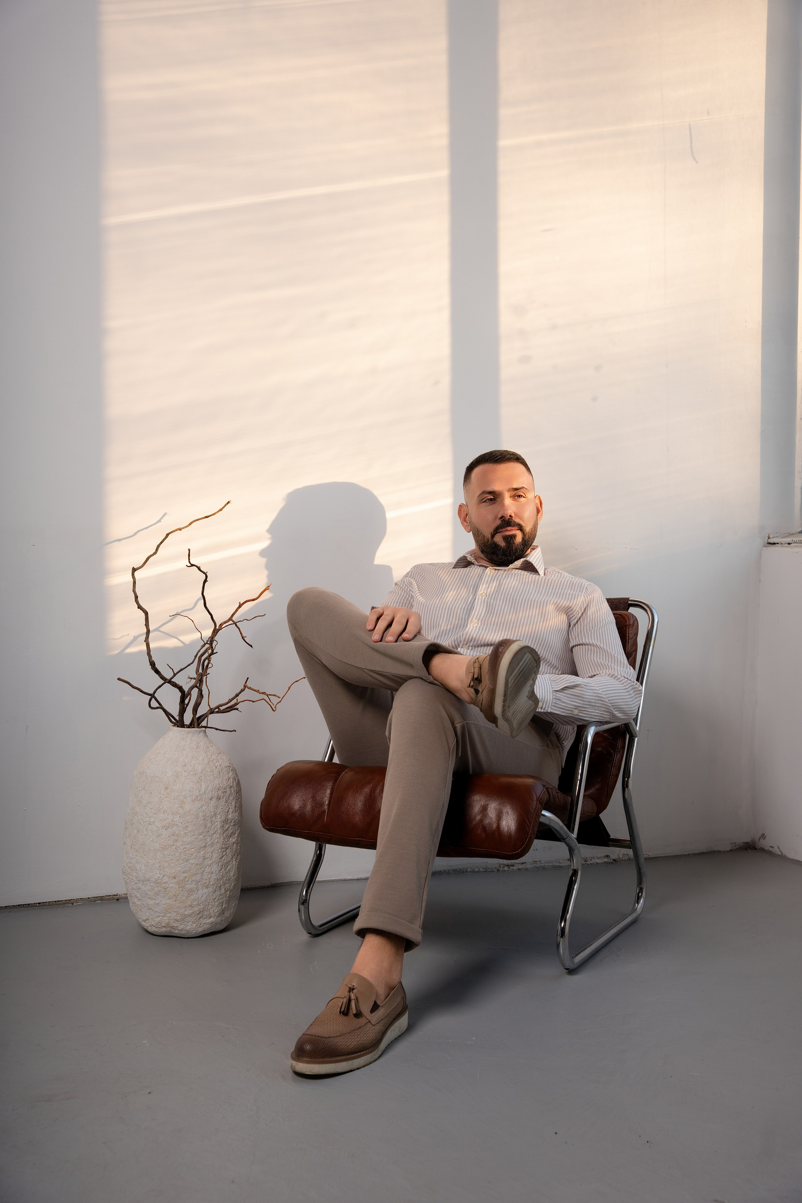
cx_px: 401
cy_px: 602
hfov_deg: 31.3
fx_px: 1430
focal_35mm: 43
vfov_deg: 45.6
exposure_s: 1/160
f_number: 5.6
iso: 160
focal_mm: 42.8
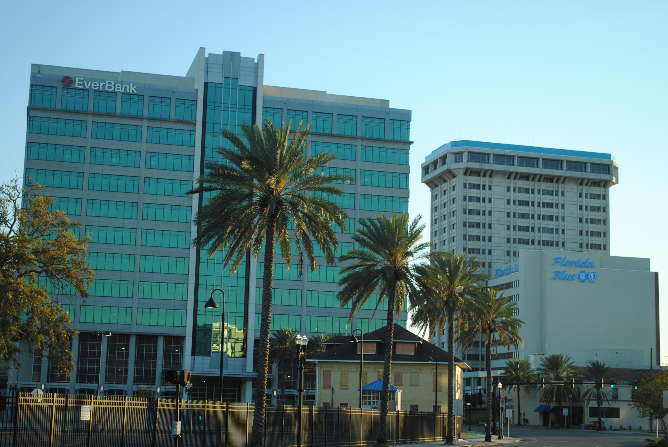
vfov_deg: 22.7
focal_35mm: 60
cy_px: 224
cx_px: 334
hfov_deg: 33.4
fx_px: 1115
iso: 140
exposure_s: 1/125
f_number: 5.6
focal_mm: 40
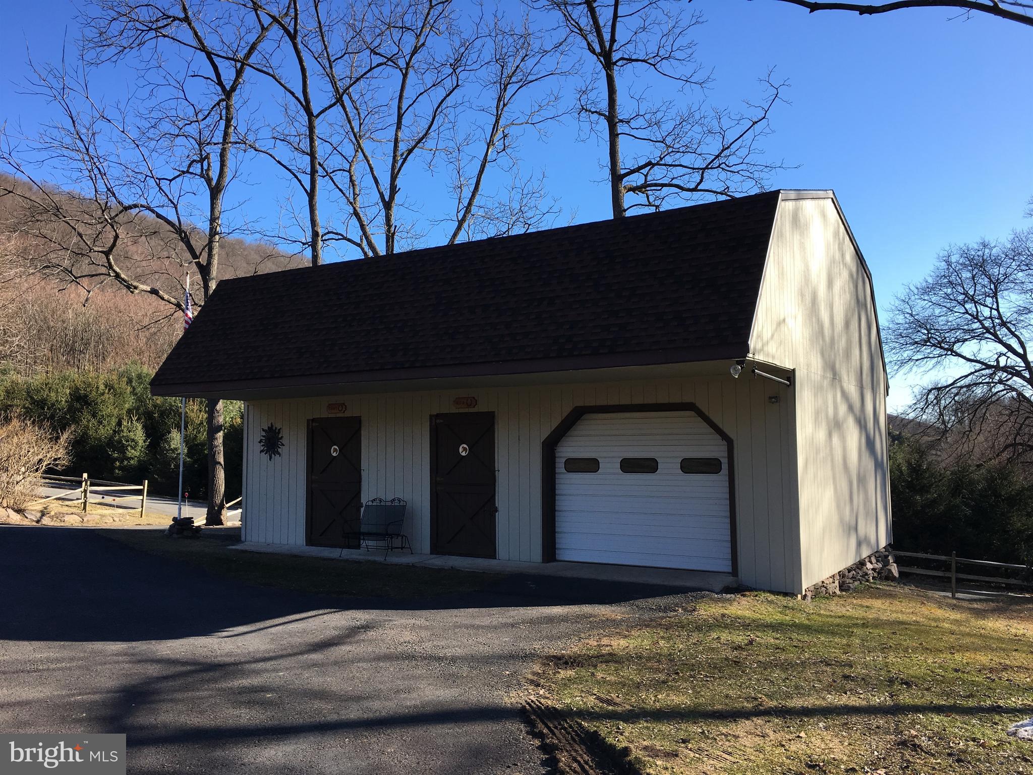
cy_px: 388
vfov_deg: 48.2
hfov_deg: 61.7
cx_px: 516
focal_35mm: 29
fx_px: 865
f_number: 2.2
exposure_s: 1/668
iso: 25
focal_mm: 4.15
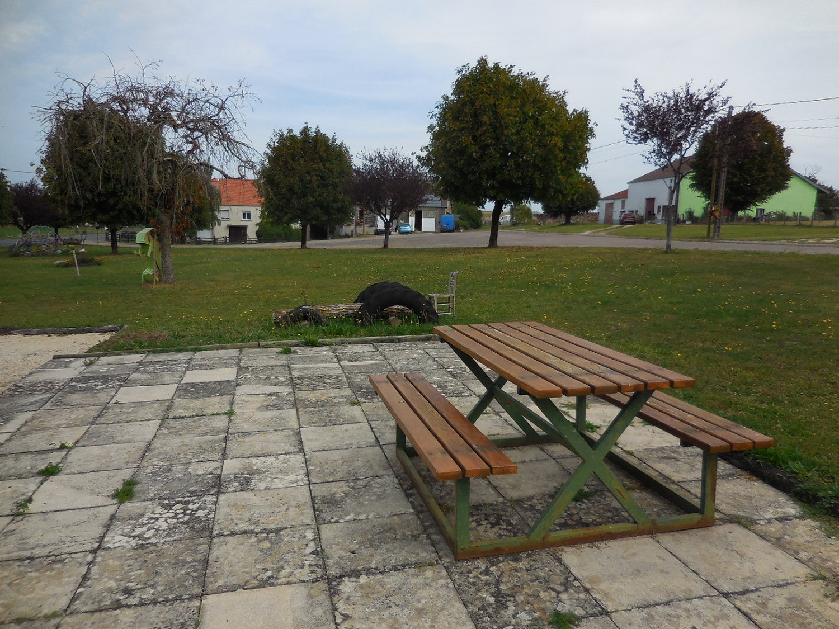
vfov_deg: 54.9
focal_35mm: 25
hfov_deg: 69.4
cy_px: 314
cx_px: 420
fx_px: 606
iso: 125
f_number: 3.3
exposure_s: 1/1600
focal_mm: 4.5
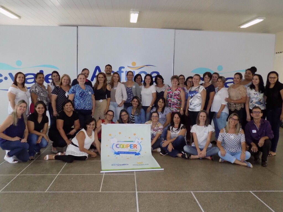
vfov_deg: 46.8
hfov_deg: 60.0
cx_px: 142
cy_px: 106
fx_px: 245
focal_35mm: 30
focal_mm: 5.3
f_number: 3.3
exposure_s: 1/30
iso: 320
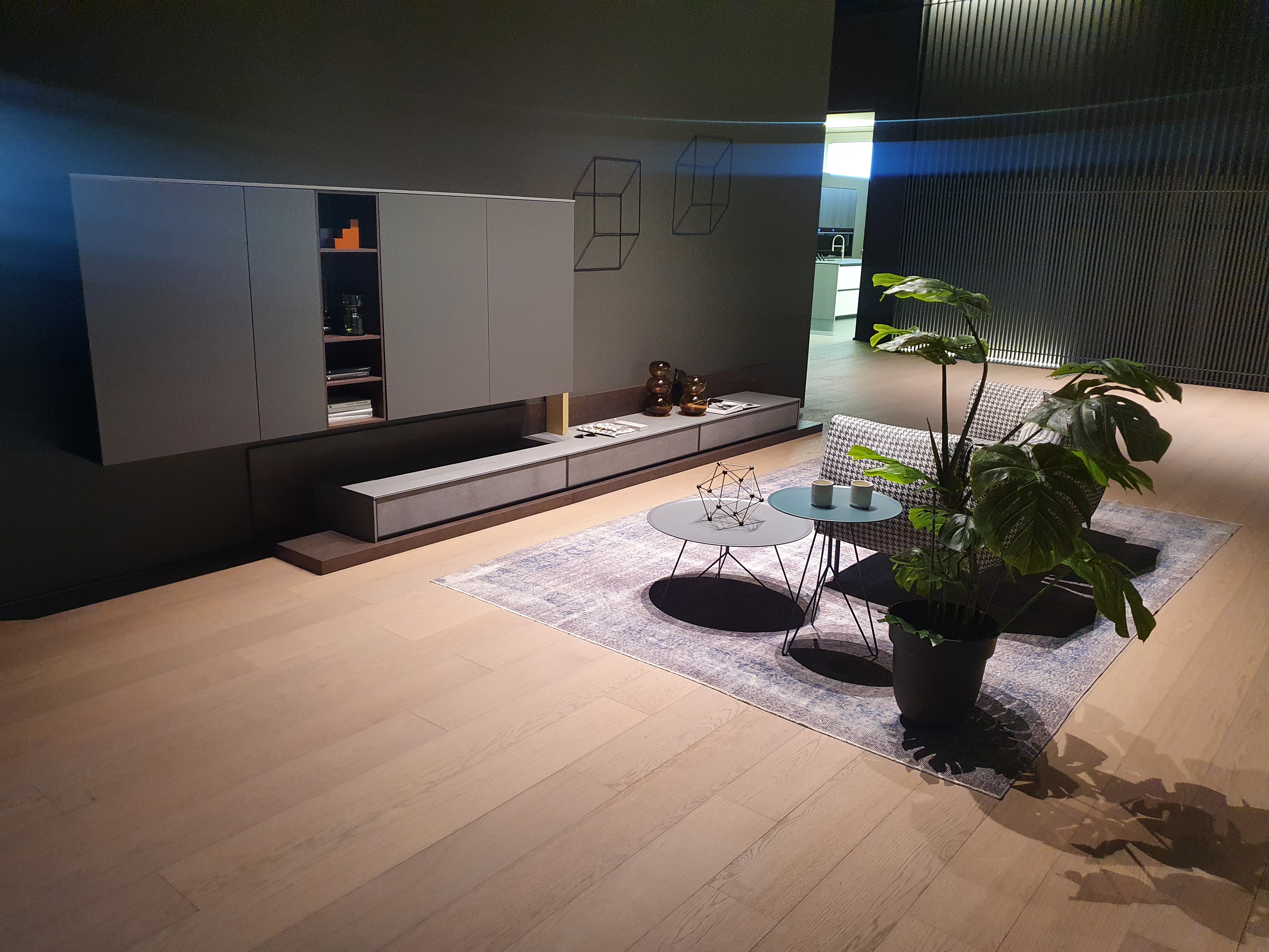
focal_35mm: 26
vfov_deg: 53.1
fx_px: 953
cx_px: 634
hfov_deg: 67.3
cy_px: 476
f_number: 1.5
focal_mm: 4.32
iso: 250
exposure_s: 1/50
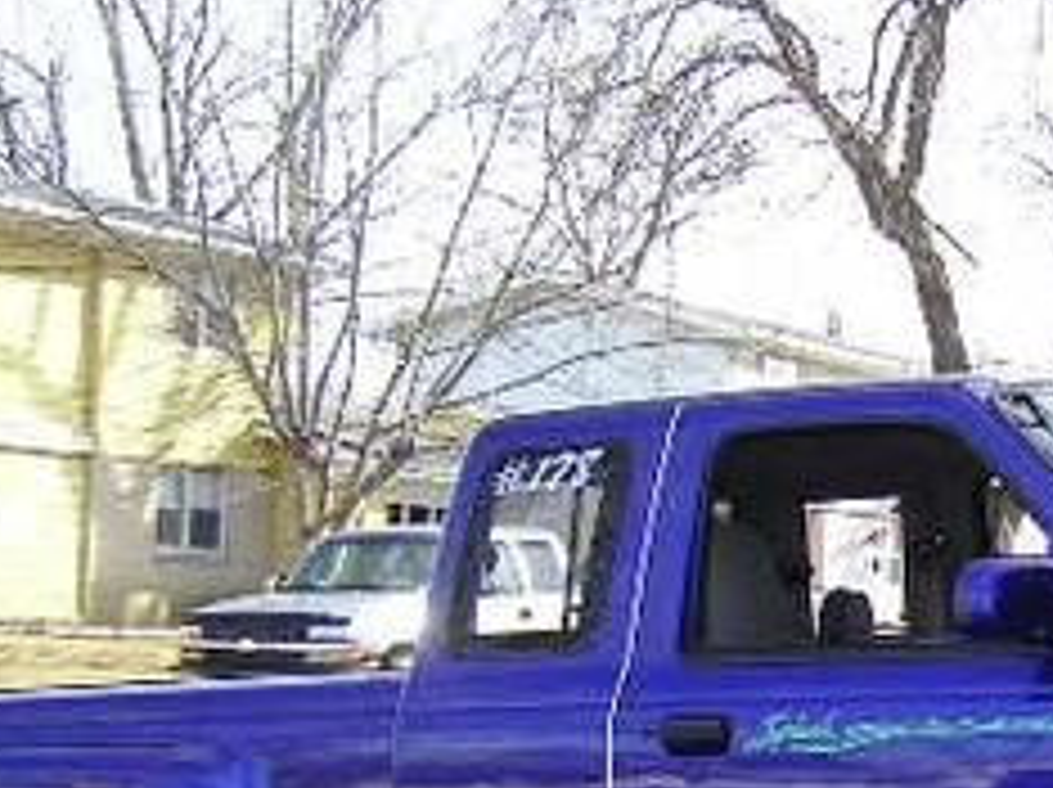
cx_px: 882
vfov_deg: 15.4
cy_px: 693
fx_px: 2887
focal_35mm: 95
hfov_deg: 20.4
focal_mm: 5.8
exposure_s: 1/357
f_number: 2.9
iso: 71
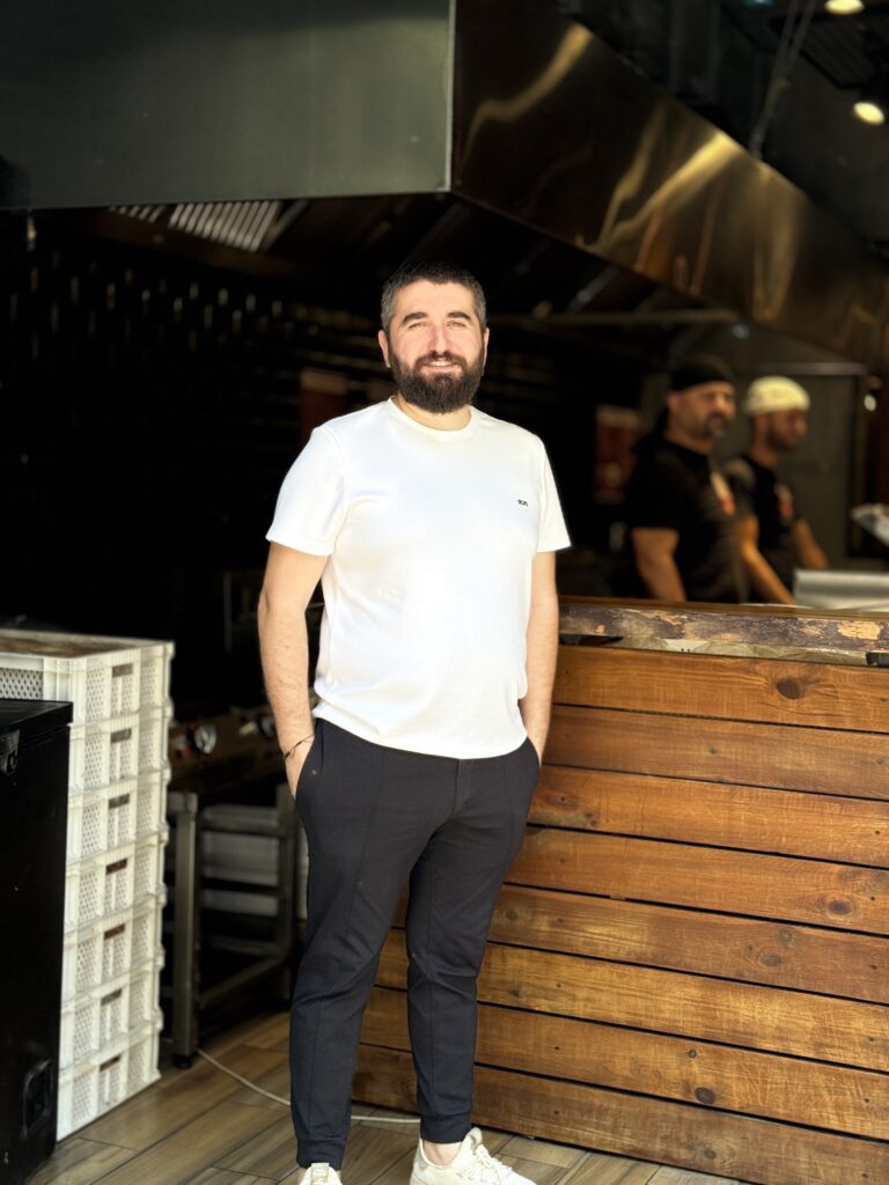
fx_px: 1644
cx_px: 444
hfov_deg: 30.3
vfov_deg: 39.7
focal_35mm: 48
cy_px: 592
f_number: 1.78
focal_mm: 6.76
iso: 64
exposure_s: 1/366
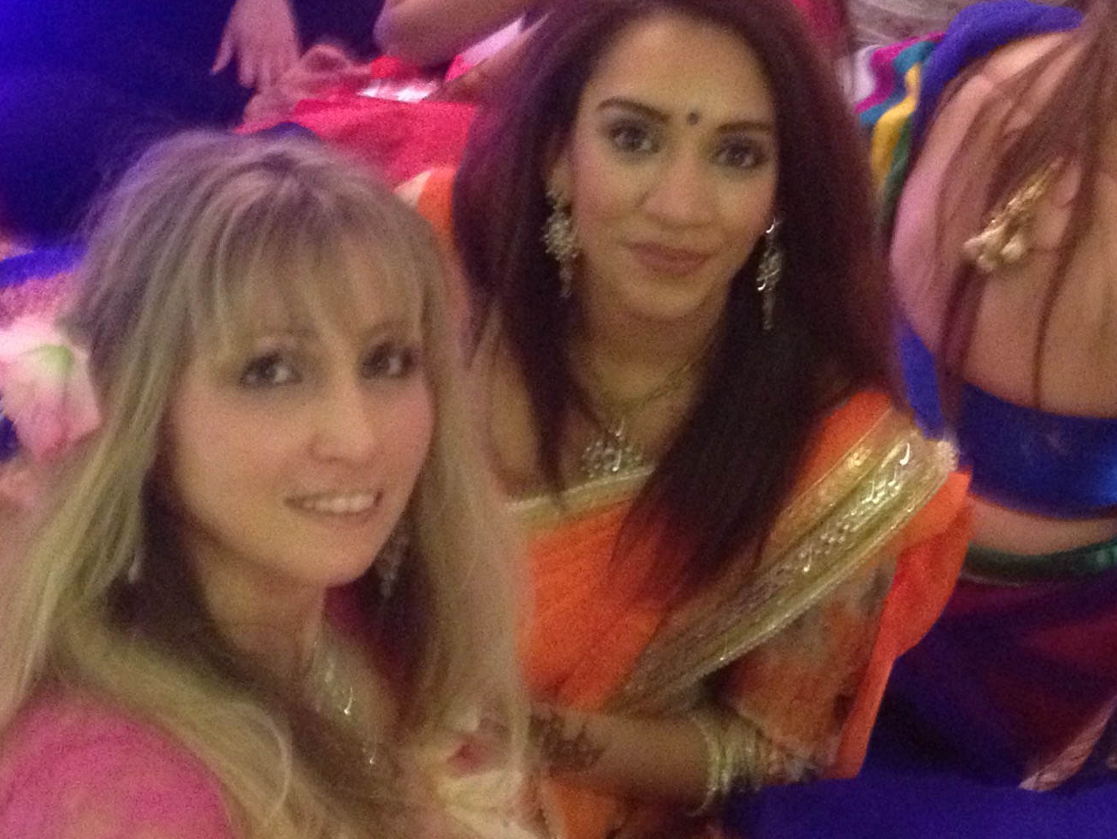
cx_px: 659
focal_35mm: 88
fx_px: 2840
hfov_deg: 22.2
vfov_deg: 16.7
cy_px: 591
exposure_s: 1/15
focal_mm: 4.28
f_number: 2.4
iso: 500
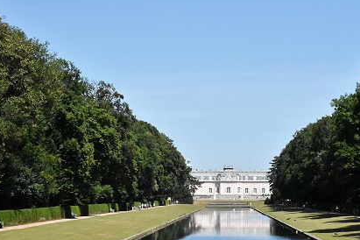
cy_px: 171
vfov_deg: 13.0
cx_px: 224
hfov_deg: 19.4
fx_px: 1050
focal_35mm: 105
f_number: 11
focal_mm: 48
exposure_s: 1/8000
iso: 2500
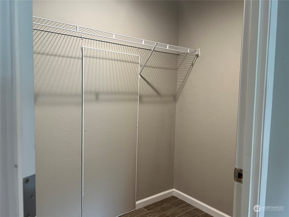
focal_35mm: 26
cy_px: 108
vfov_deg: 53.1
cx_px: 144
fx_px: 217
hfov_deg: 67.3
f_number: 1.5
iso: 80
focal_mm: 5.7
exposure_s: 1/60
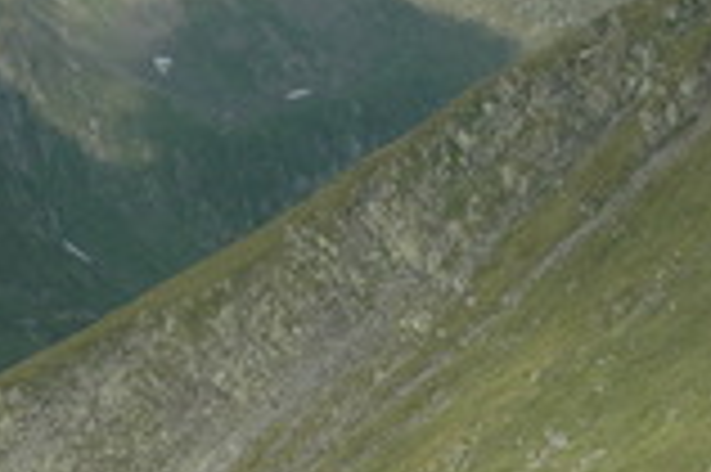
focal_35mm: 164
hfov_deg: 12.4
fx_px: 3236
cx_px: 644
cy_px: 205
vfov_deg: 8.4
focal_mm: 24
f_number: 10
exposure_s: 1/400
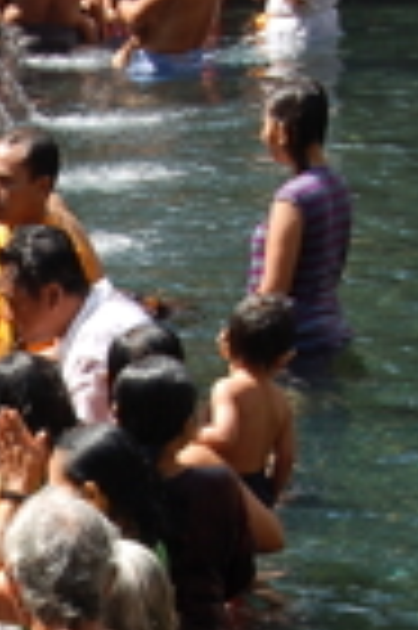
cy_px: 594
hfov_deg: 6.5
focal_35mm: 207
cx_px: -333
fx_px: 3613
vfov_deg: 9.9
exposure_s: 1/200
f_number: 7.1
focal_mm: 35
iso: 200
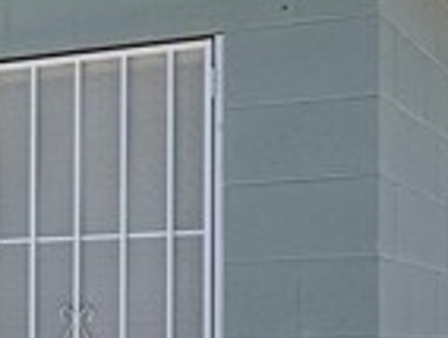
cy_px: 363
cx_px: -196
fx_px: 1517
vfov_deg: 12.5
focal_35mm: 117
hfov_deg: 15.6
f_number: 1.5
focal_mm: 5.7
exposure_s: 1/3704
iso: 50
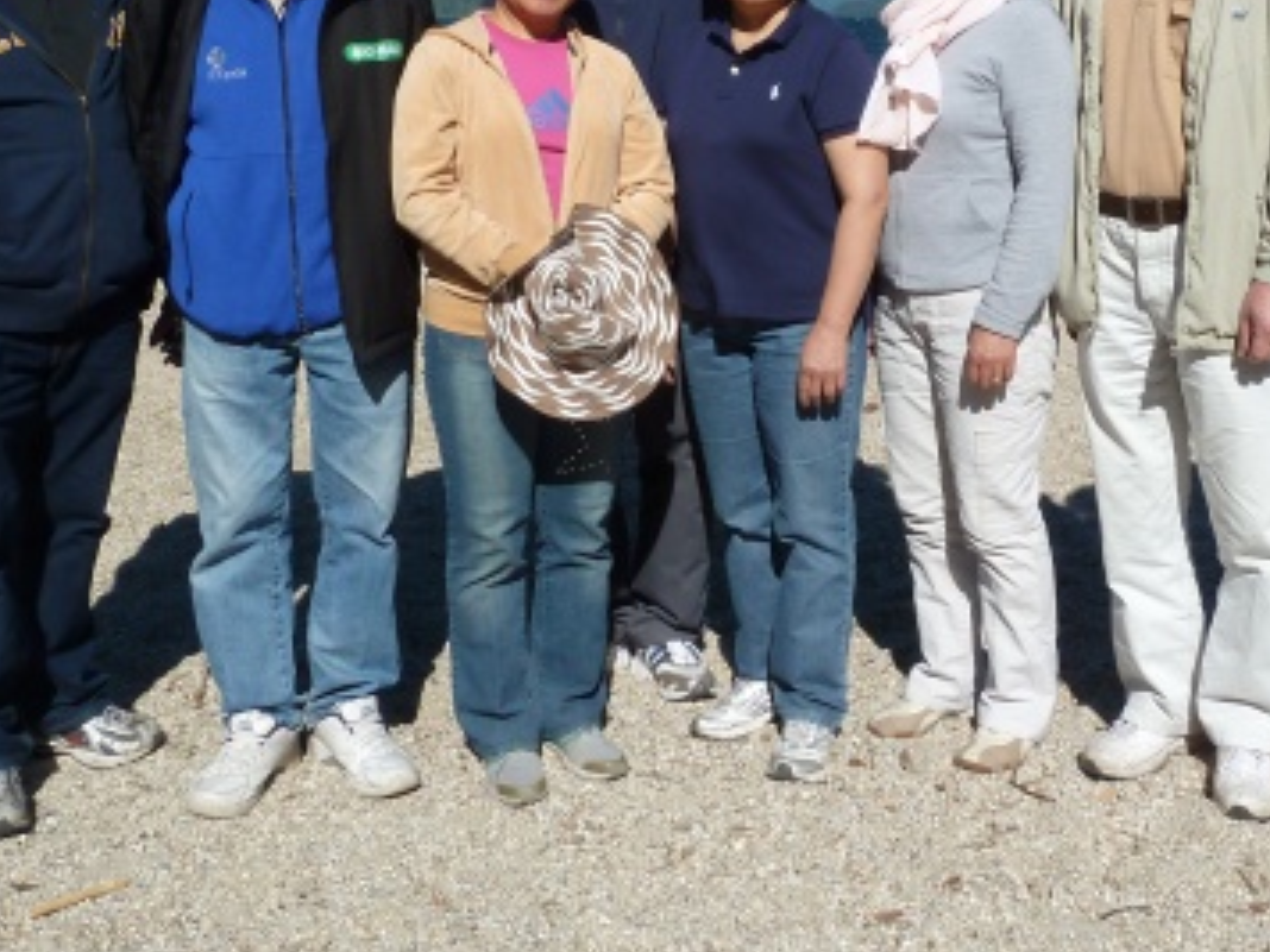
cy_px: 132
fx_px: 1651
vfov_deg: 31.0
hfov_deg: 41.8
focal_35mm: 45
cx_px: 774
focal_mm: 4.1
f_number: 5.6
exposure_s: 1/500
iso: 100
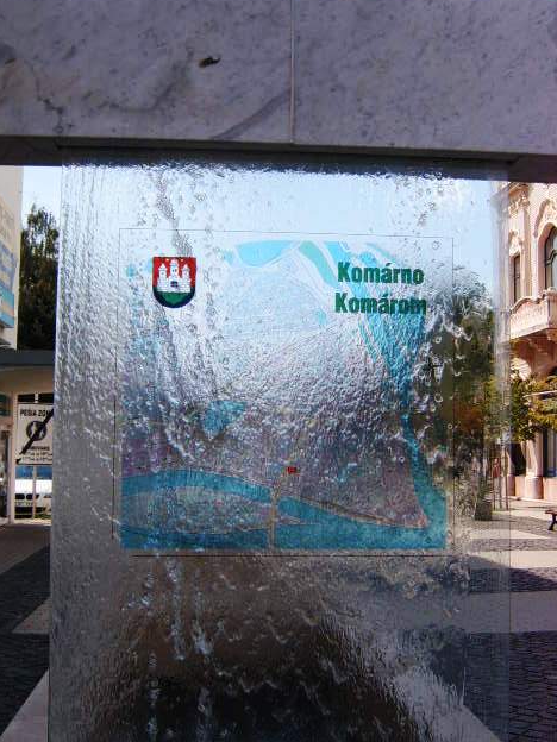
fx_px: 837
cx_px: 281
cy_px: 363
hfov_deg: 36.8
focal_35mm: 39
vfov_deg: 47.9
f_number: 5.8
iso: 63
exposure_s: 1/350
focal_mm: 5.8
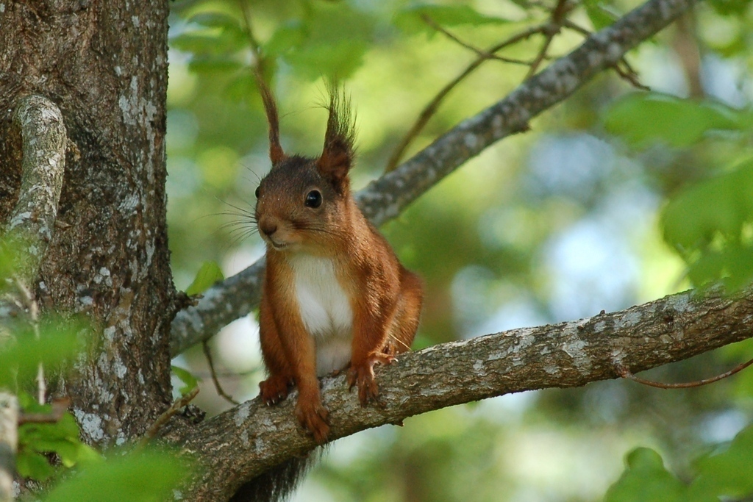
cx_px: 376
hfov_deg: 11.2
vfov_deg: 7.5
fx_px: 3828
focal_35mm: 183
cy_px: 251
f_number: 5
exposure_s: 1/160
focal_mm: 122
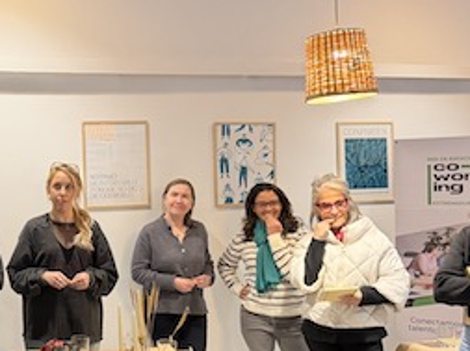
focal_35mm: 57
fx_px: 773
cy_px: 186
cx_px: 19
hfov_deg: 31.7
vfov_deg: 25.6
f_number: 1.78
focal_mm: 6.76
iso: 800
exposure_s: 1/50
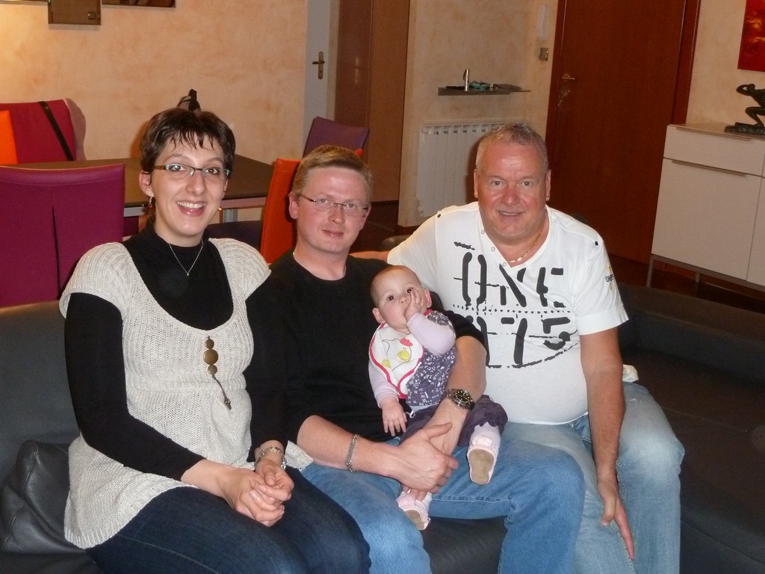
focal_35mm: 44
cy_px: 287
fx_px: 972
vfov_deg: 32.9
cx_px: 382
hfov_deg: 42.9
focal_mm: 7.3
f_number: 3.7
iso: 500
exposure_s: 1/30
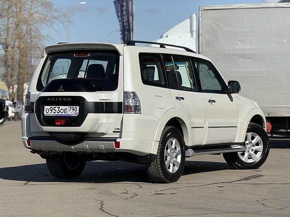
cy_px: 108
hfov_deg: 16.4
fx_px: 1004
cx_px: 145
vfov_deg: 12.3
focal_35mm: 120
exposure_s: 1/2611
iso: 50
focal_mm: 15.66
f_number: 2.8
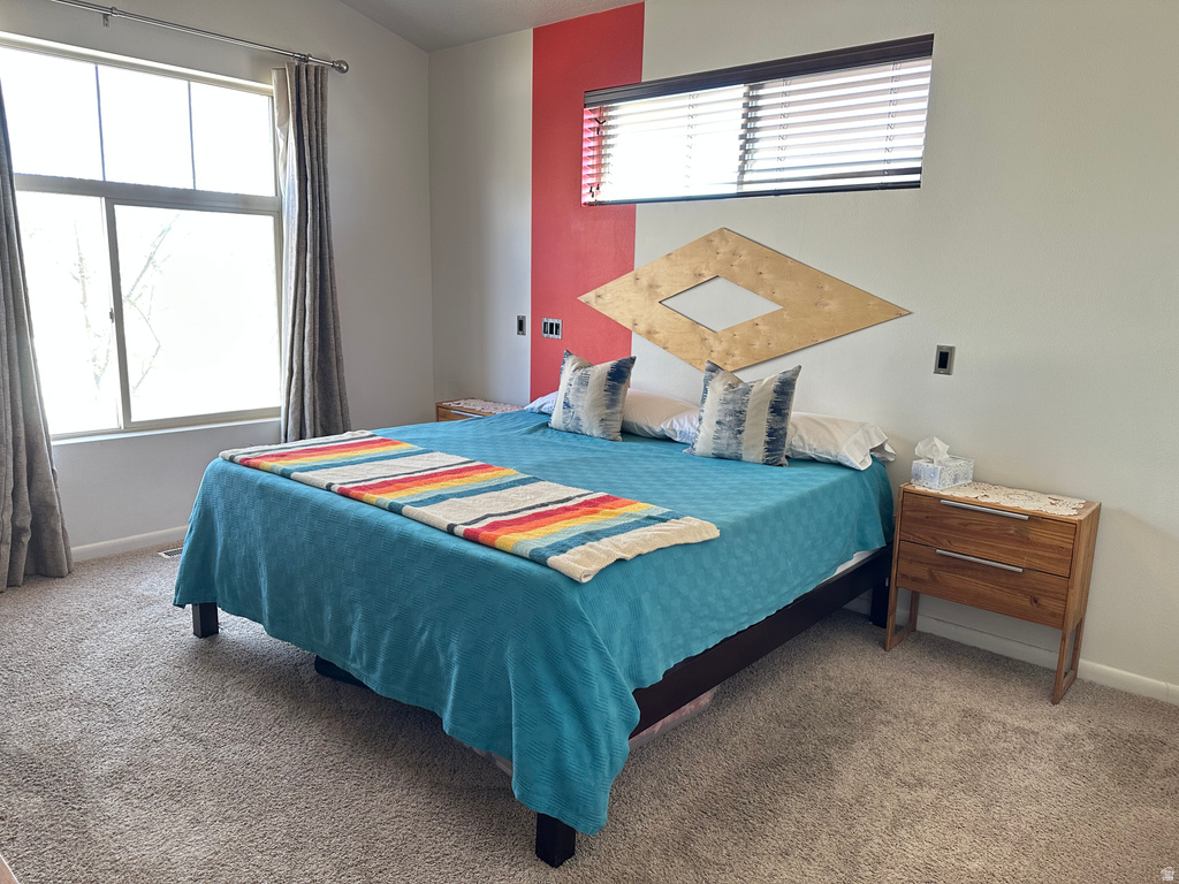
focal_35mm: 24
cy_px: 442
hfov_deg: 71.6
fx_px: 817
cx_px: 590
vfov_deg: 56.8
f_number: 1.78
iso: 160
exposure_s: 1/60
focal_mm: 6.86
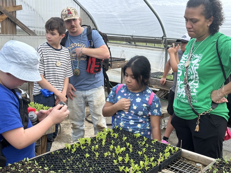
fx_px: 320
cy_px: 86
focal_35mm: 48
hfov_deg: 39.7
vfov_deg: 30.3
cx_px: 116
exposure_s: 1/953
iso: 64
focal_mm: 6.86
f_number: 1.78
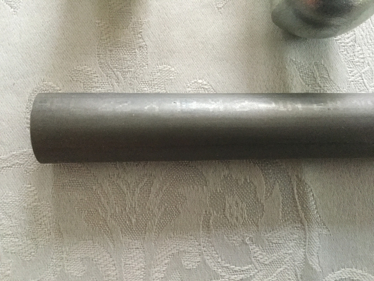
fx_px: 335
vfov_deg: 45.4
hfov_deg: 58.4
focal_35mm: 31
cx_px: 187
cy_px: 140
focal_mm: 3.3
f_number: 2.4
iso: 320
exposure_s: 1/17
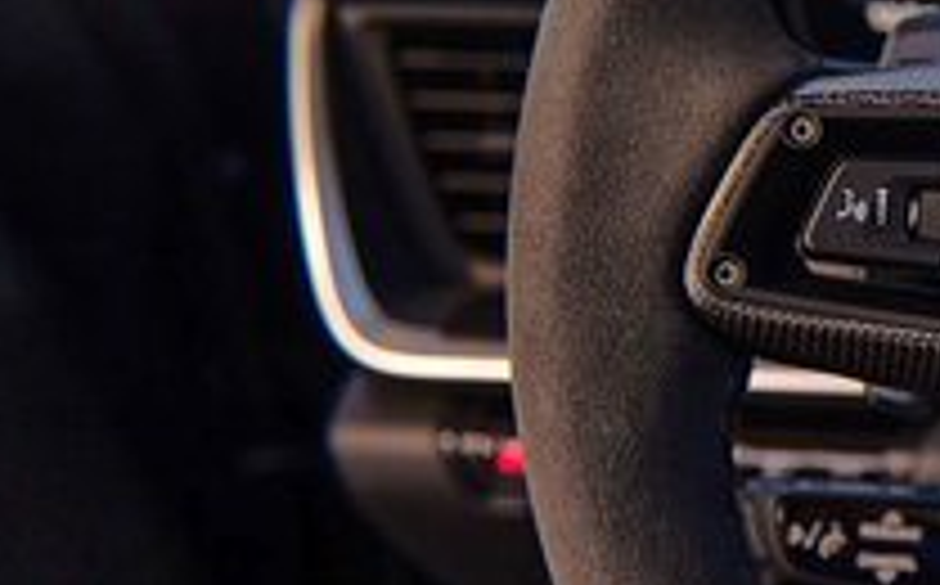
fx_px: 2303
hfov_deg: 19.2
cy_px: 281
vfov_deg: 14.5
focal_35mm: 90
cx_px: 1543
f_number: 2.8
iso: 640
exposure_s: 1/500
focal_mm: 24
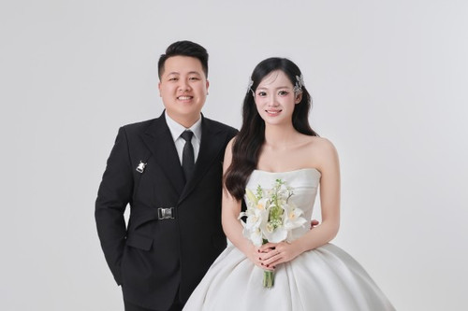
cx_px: 234
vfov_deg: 22.6
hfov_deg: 33.4
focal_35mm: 60
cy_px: 156
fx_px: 780
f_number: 4
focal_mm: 60
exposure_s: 1/125
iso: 200
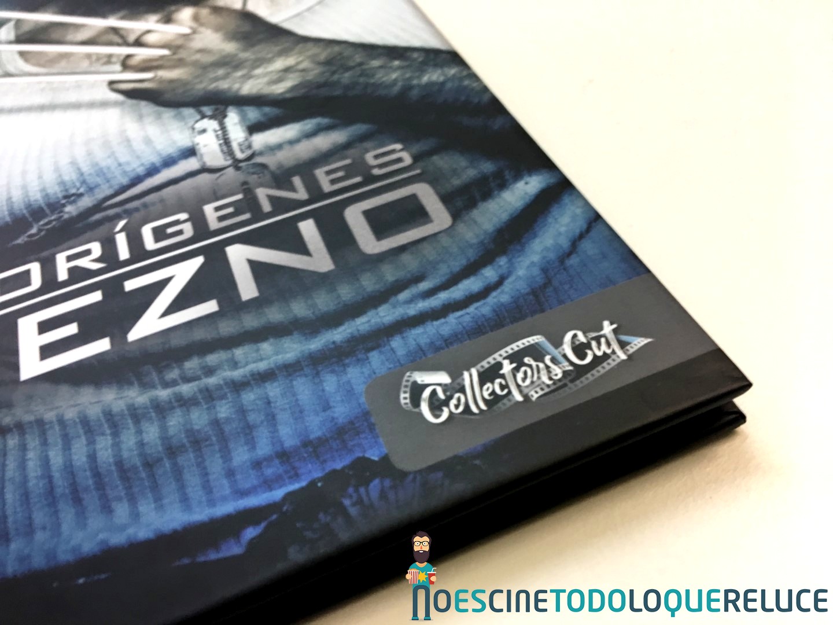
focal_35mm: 29
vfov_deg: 48.2
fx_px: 698
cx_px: 416
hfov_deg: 61.7
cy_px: 312
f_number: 2.2
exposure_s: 1/17
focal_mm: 4.15
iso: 50
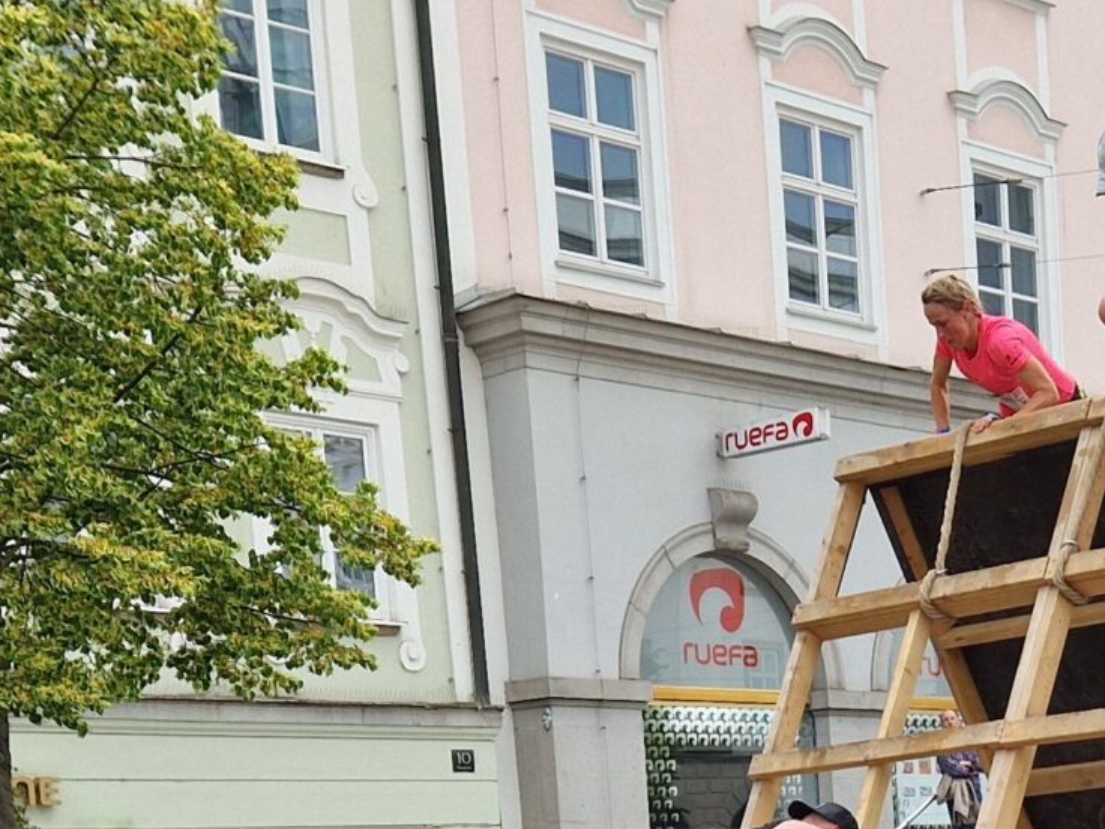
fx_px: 2554
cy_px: 1180
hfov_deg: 24.0
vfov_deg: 17.0
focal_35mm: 80
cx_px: 922
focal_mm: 5.4
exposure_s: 1/431
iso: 50
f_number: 1.8
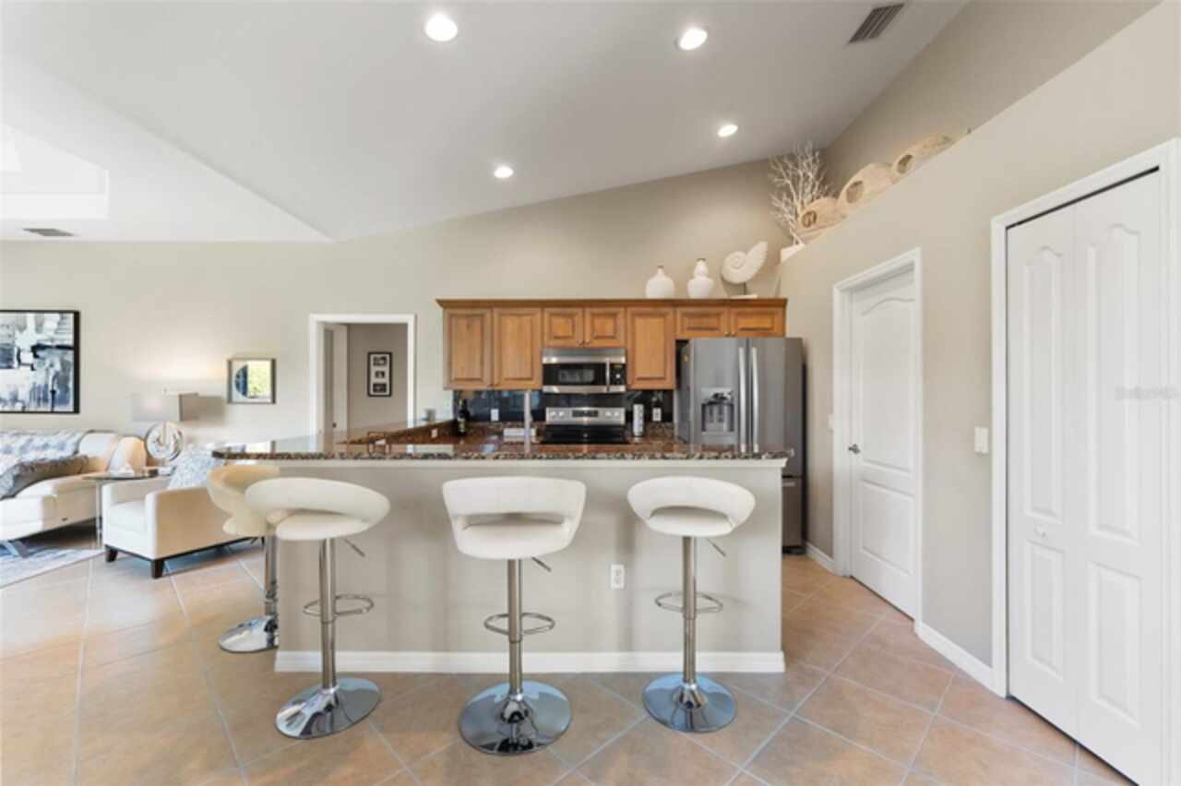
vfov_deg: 77.3
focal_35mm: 15
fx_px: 492
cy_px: 393
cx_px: 590
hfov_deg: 100.4
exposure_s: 1/13
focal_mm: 15
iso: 400
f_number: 6.3
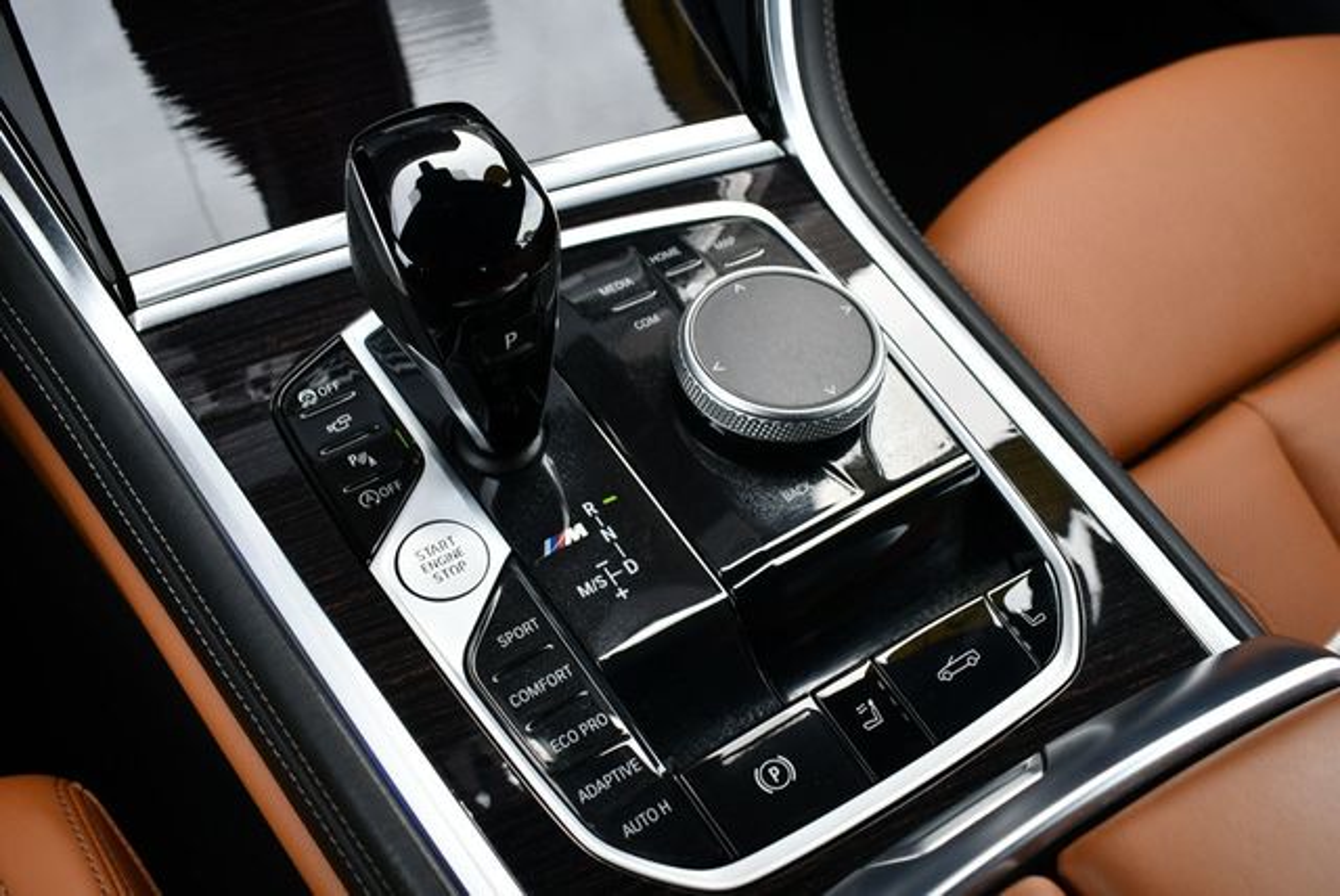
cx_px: 670
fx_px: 1341
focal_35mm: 36
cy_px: 448
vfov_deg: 36.9
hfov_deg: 53.1
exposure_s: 1/250
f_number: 4.5
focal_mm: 18
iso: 400
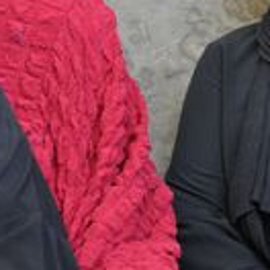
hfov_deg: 7.2
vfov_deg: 7.3
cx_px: 368
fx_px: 2109
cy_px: 55
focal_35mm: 239
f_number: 5
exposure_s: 1/40
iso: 1000
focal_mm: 62
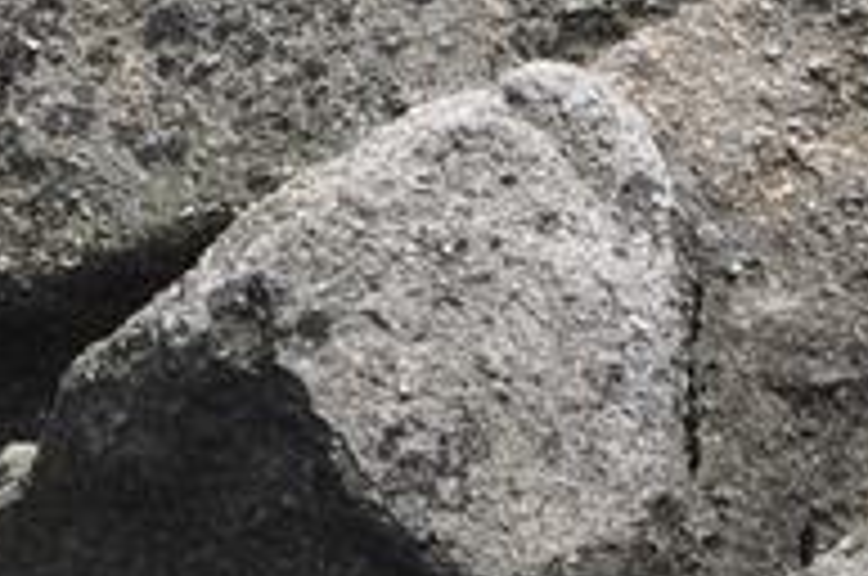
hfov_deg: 3.0
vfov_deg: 2.0
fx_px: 16312
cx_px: -576
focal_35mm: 678
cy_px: -716
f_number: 8
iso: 200
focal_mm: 85
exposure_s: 1/500
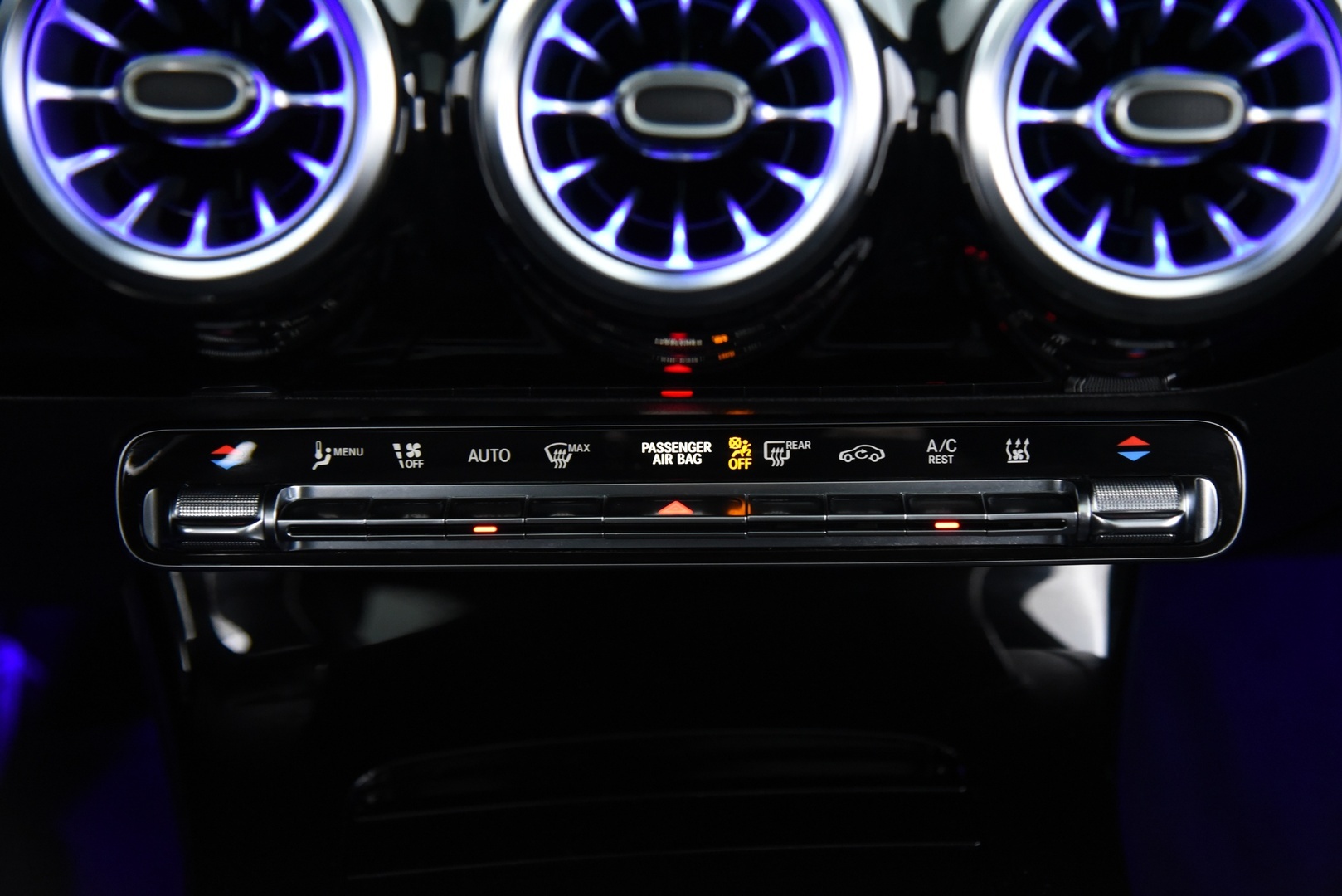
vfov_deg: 23.4
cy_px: 448
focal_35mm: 58
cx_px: 671
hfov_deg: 34.5
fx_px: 2163
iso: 4000
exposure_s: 1/15
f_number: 4
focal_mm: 58
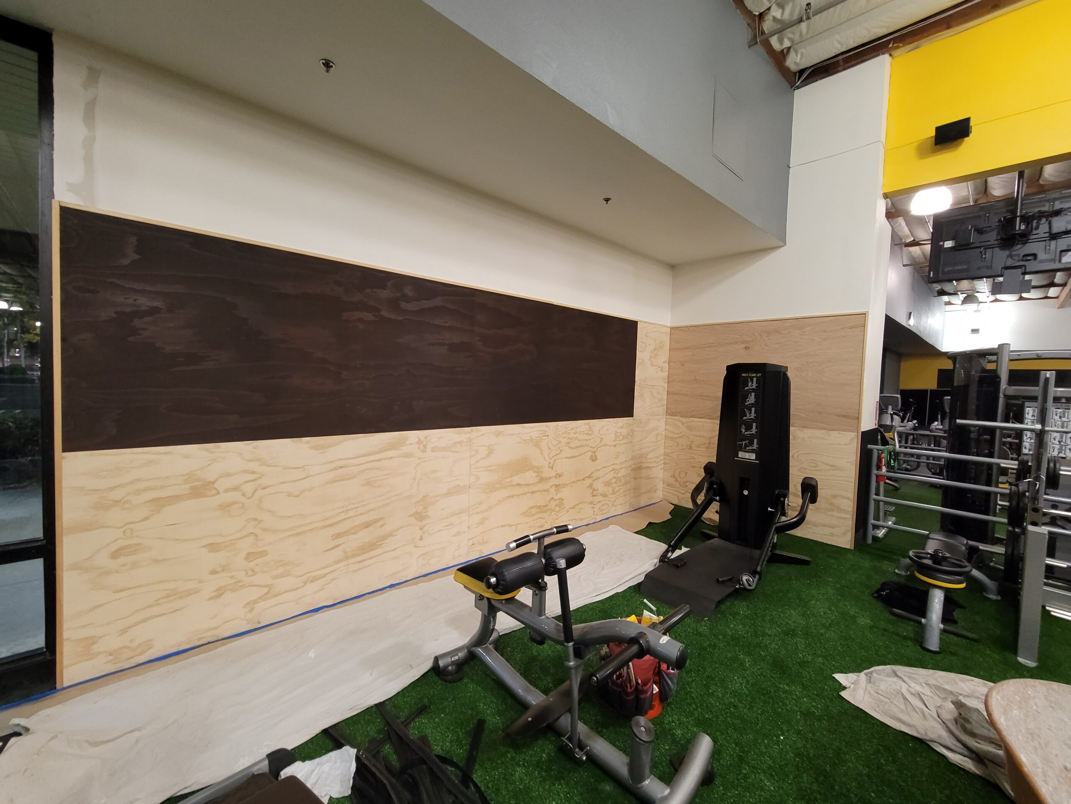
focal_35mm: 13
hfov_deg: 106.2
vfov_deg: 89.9
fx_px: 402
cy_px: 402
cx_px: 536
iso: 640
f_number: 2.2
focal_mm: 2.2
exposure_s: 1/29
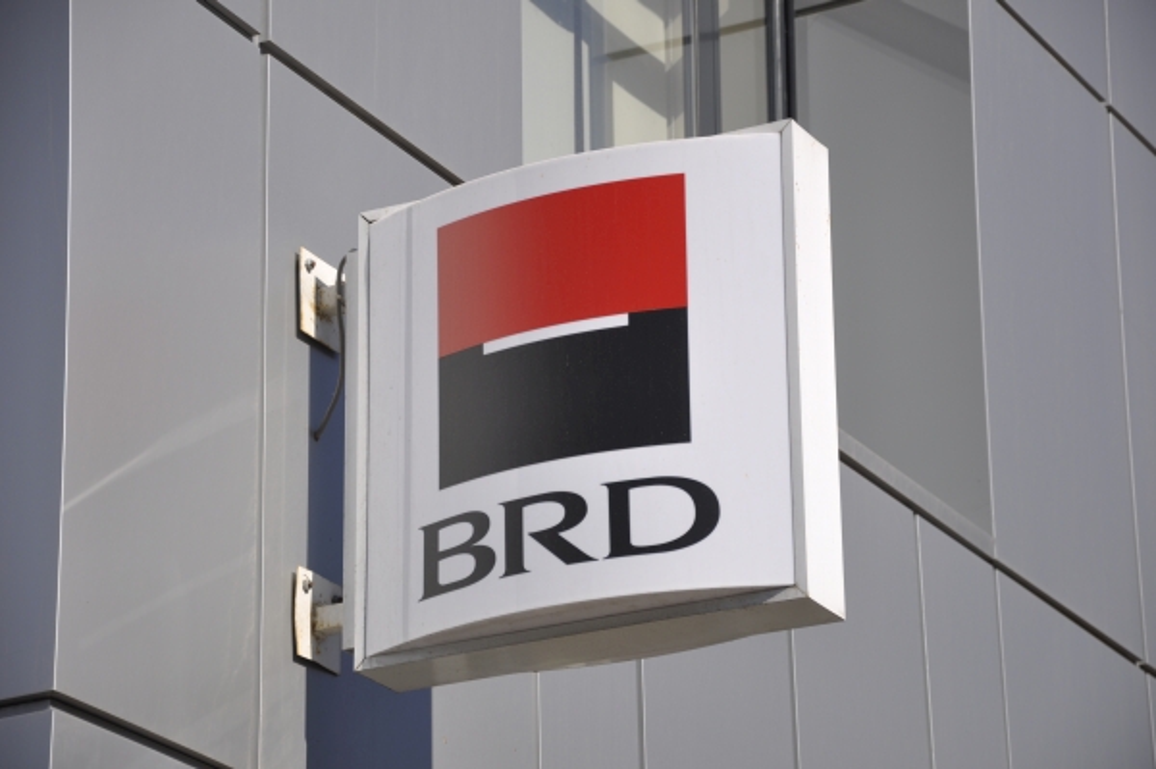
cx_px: 578
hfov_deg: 15.2
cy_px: 384
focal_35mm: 135
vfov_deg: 10.1
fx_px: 4331
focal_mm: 90
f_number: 5.6
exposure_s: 1/640
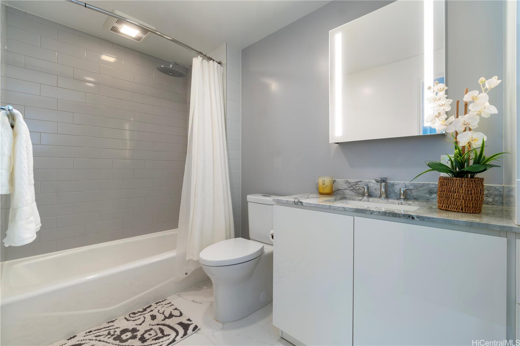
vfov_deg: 77.3
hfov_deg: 100.4
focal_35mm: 15
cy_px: 173
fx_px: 217
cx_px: 260
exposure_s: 1/60
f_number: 8
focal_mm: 10
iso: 160
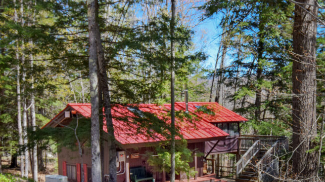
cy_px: 148
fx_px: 422
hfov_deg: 41.9
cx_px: 199
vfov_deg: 24.0
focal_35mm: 49
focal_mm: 20
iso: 800
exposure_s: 1/500
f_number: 11
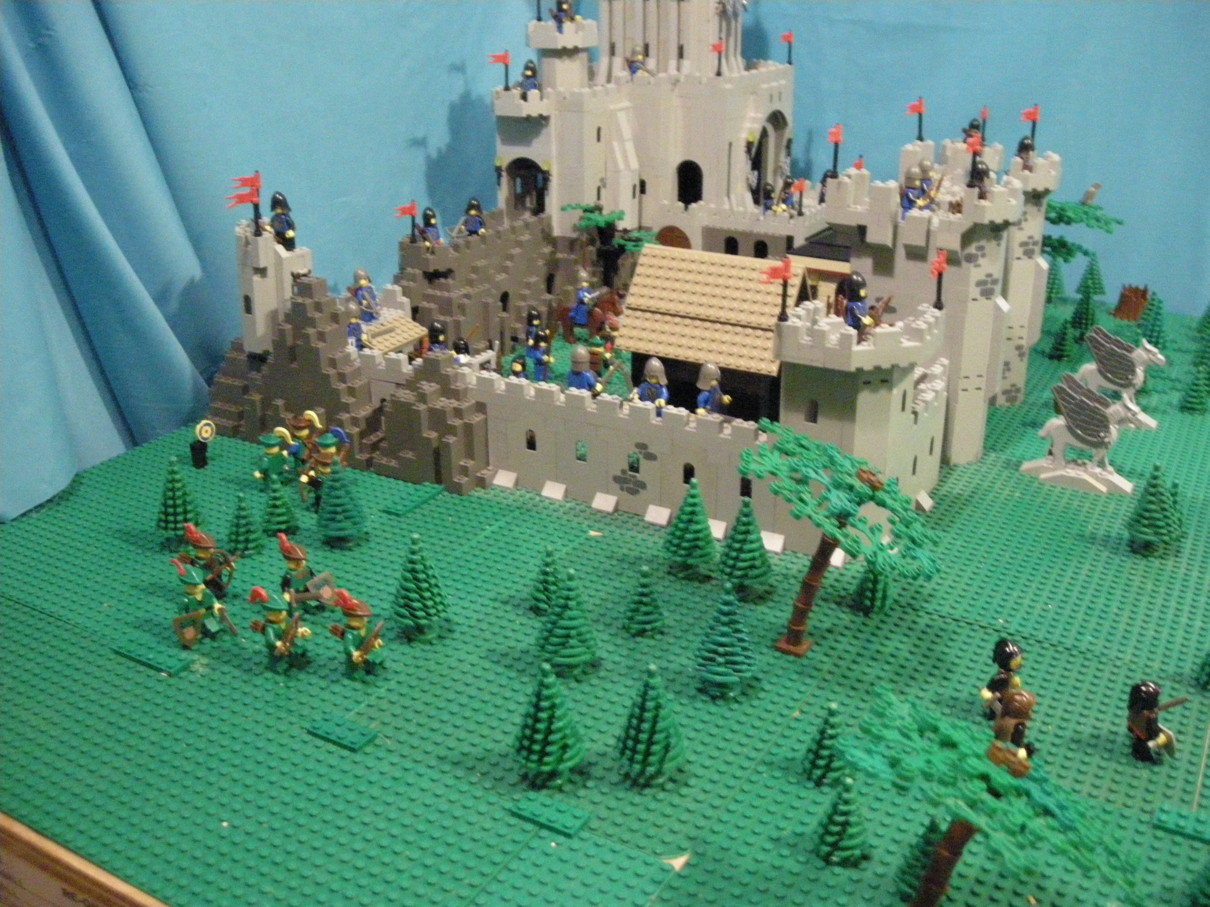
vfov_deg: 40.7
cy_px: 454
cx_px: 605
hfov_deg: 52.6
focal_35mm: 35
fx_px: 1223
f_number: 2.8
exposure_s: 1/5.3
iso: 800
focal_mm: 5.7
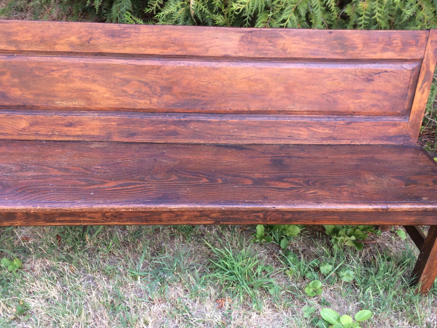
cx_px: 192
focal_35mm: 36
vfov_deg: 39.5
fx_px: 454
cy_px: 191
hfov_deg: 51.2
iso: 50
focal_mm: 4.15
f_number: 2.2
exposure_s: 1/50
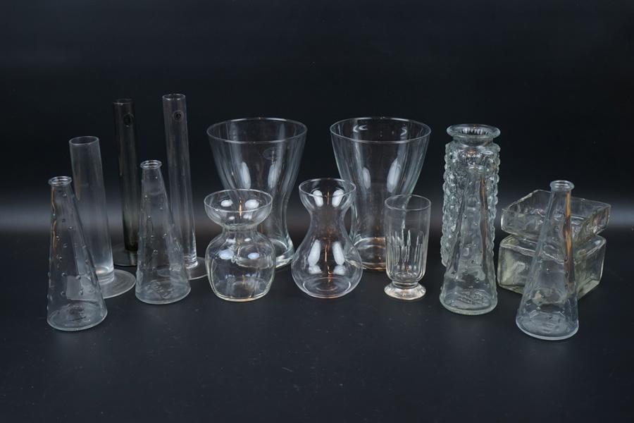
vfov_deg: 31.2
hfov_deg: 45.4
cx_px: 317
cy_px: 212
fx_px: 757
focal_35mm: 43
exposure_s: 1/60
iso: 125
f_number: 4.5
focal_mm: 43
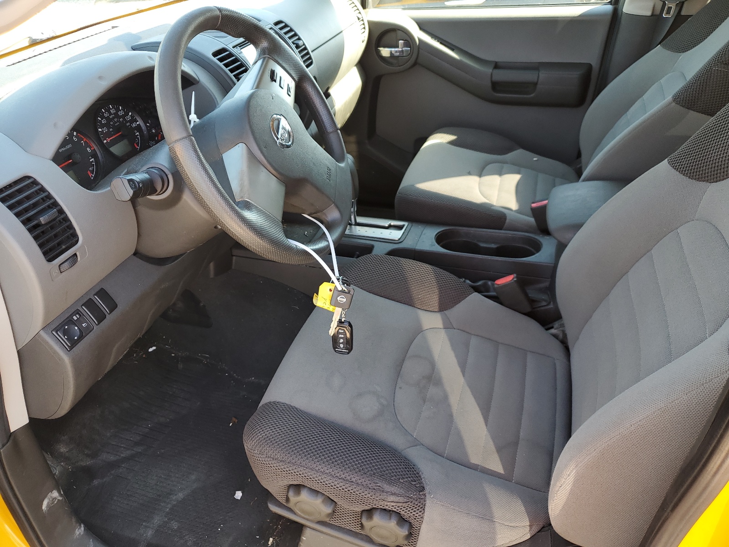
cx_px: 364
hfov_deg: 67.3
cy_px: 274
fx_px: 548
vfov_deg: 53.1
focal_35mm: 26
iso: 50
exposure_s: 1/133
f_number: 1.5
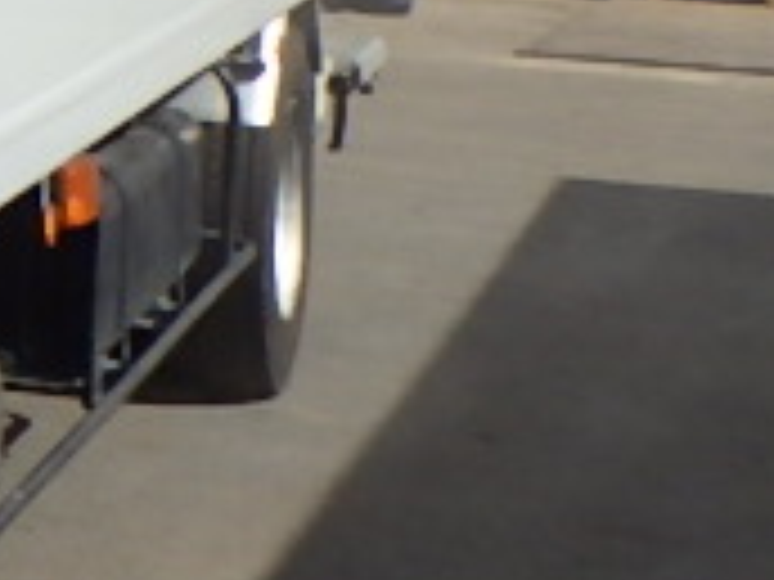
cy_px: -468
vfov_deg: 8.5
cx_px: -1035
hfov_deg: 10.4
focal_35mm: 167
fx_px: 3734
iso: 125
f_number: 4.2
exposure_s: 1/1000
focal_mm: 5
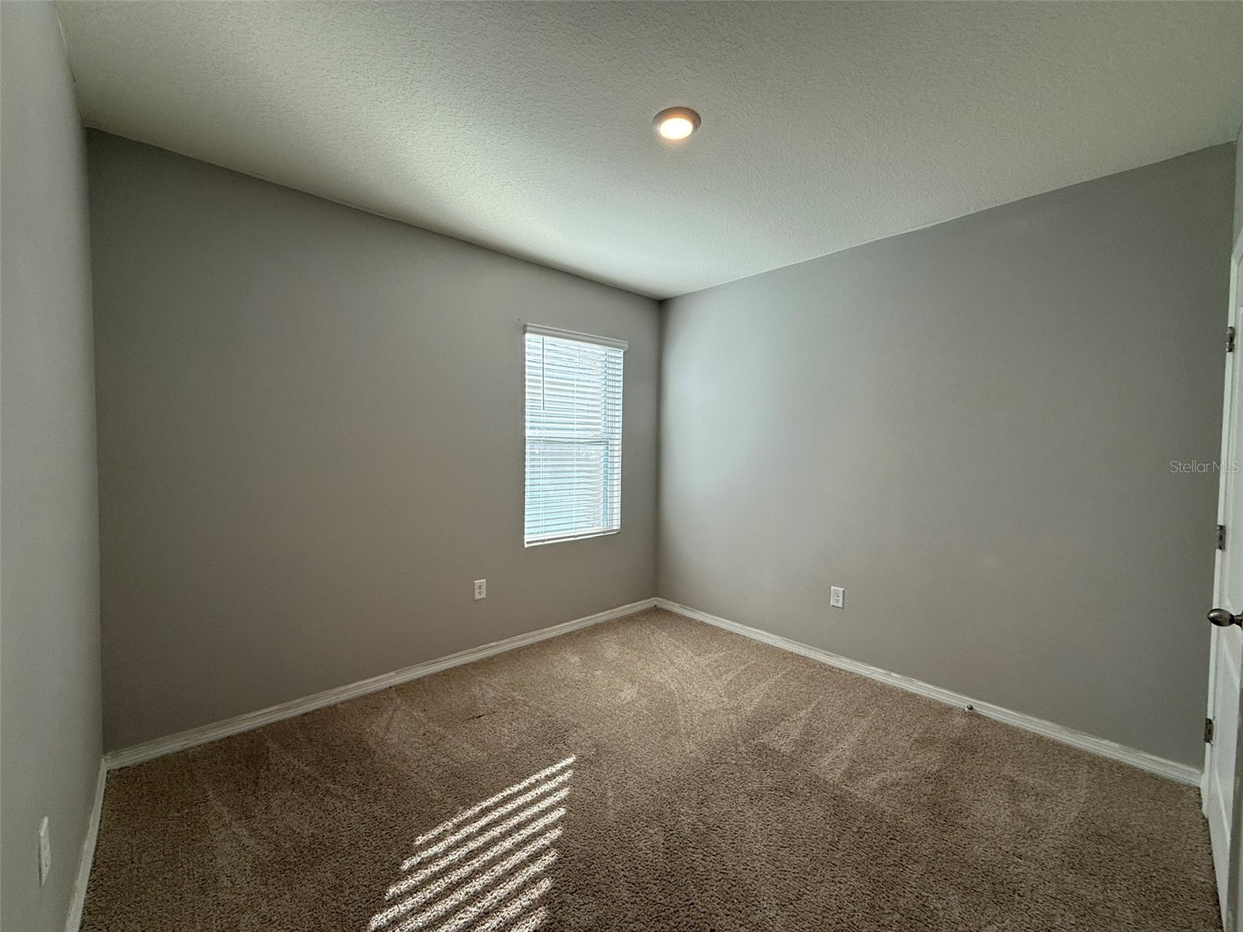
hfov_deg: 102.1
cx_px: 622
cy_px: 466
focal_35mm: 14
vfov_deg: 85.7
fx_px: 503
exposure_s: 1/144
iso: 64
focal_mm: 2.22
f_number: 2.2
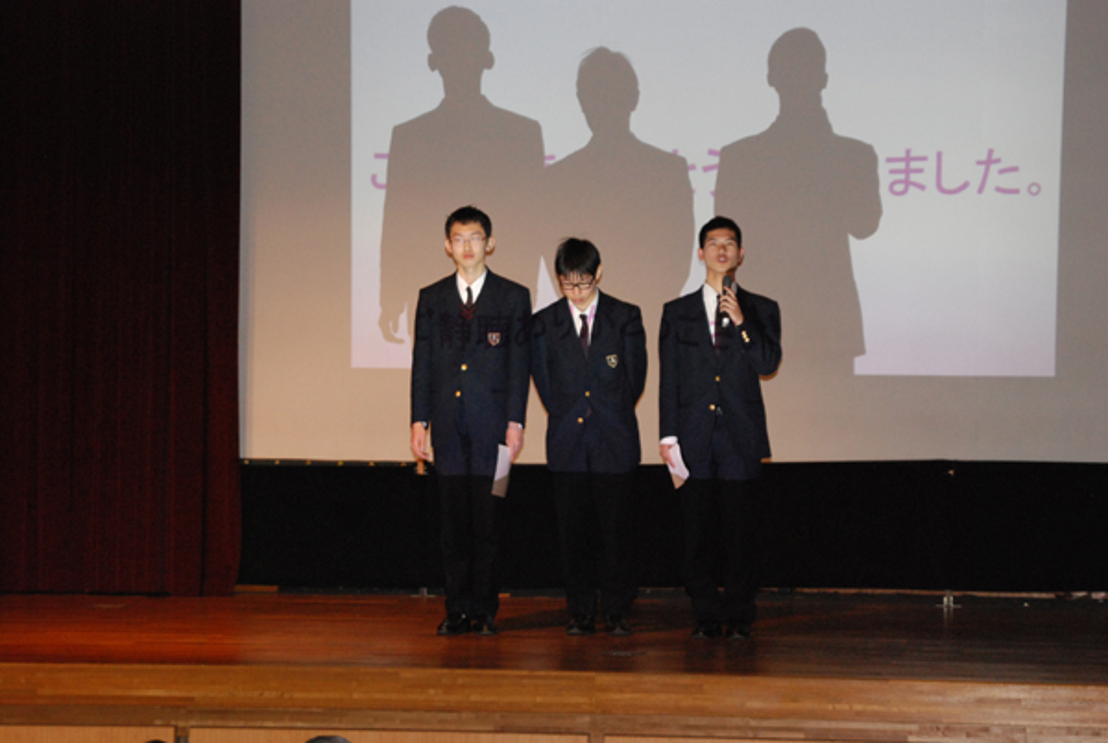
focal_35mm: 117
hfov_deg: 17.5
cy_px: 372
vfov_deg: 11.8
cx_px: 554
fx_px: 3606
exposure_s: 1/60
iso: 1600
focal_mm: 78
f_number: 5
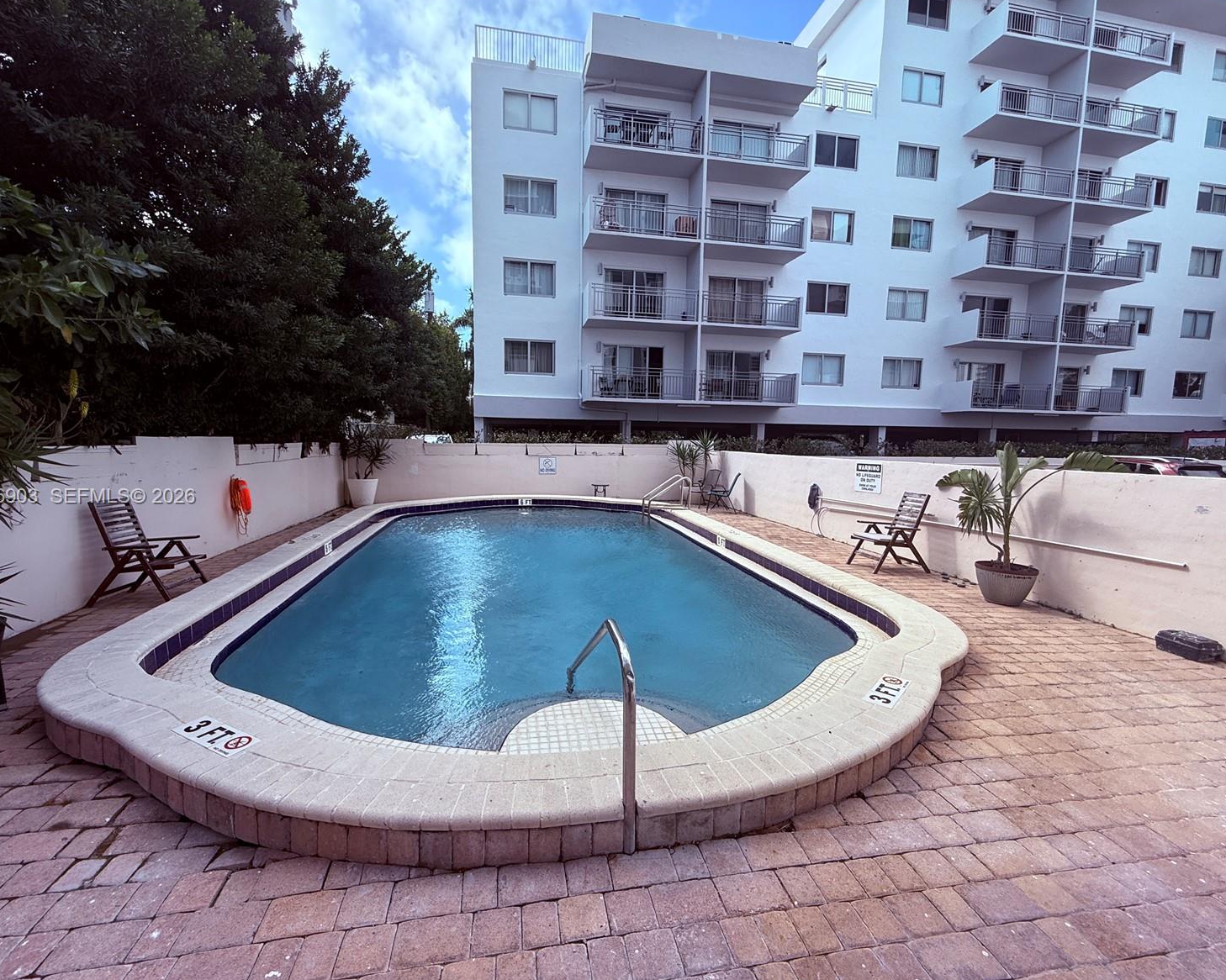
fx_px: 544
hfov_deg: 96.8
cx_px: 606
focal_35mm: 15
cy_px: 498
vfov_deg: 84.0
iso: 64
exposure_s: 1/1105
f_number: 2.2
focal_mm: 2.22
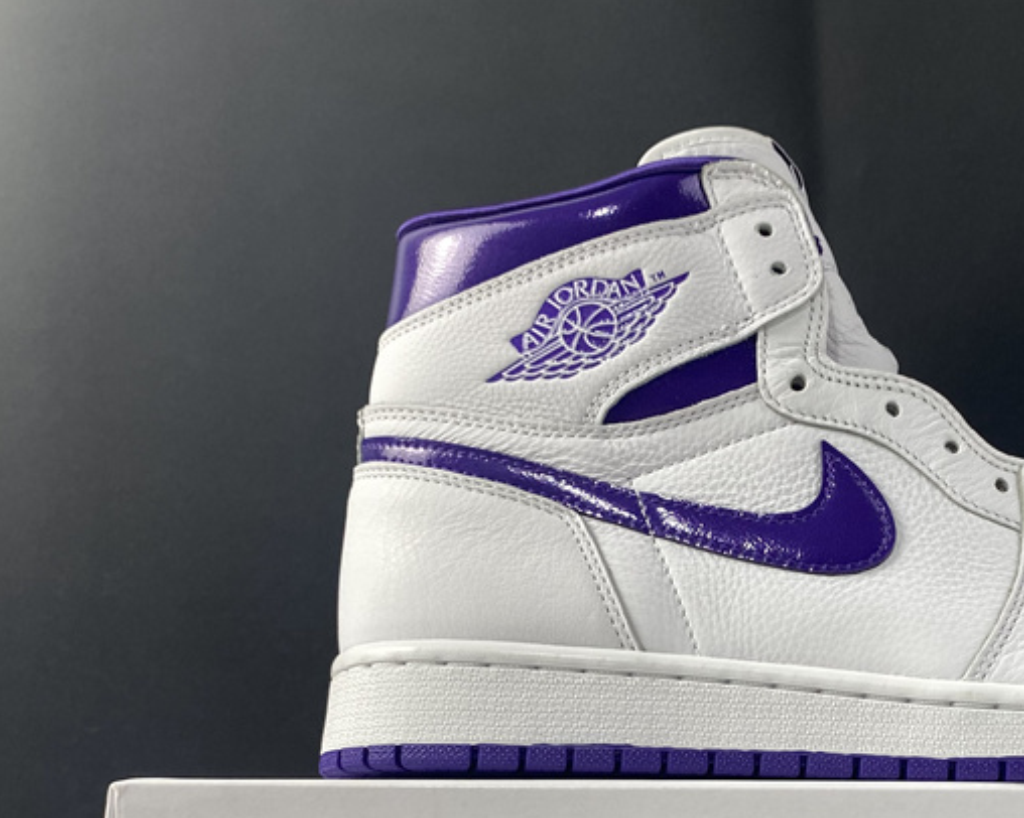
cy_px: 745
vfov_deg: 29.0
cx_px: 867
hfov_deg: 35.7
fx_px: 1515
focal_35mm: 50
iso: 64
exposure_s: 1/100
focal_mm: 4.25
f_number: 1.8
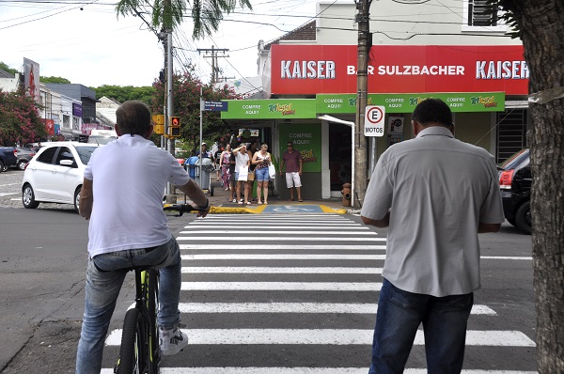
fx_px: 727
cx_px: 282
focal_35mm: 46
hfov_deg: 42.4
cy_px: 187
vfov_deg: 28.8
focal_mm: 31
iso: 200
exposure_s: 1/320
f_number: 9
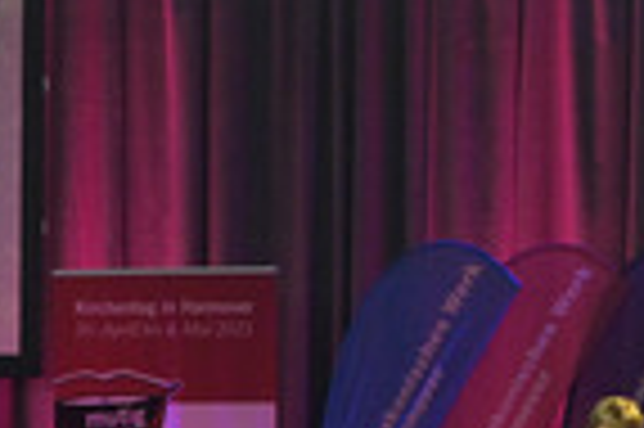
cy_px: 405
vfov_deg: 3.3
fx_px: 7344
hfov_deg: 5.0
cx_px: 83
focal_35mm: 411
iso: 4000
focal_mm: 130
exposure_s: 1/1600
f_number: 4.5
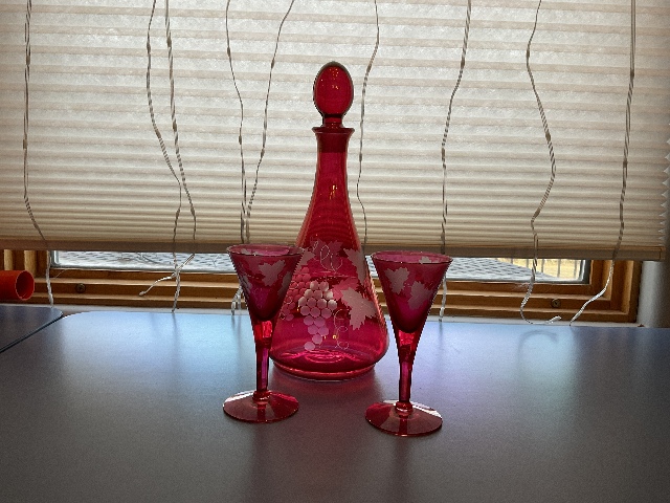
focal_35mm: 29
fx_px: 561
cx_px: 335
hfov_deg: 61.7
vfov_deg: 48.2
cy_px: 252
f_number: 1.8
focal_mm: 3
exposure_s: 1/120
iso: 50
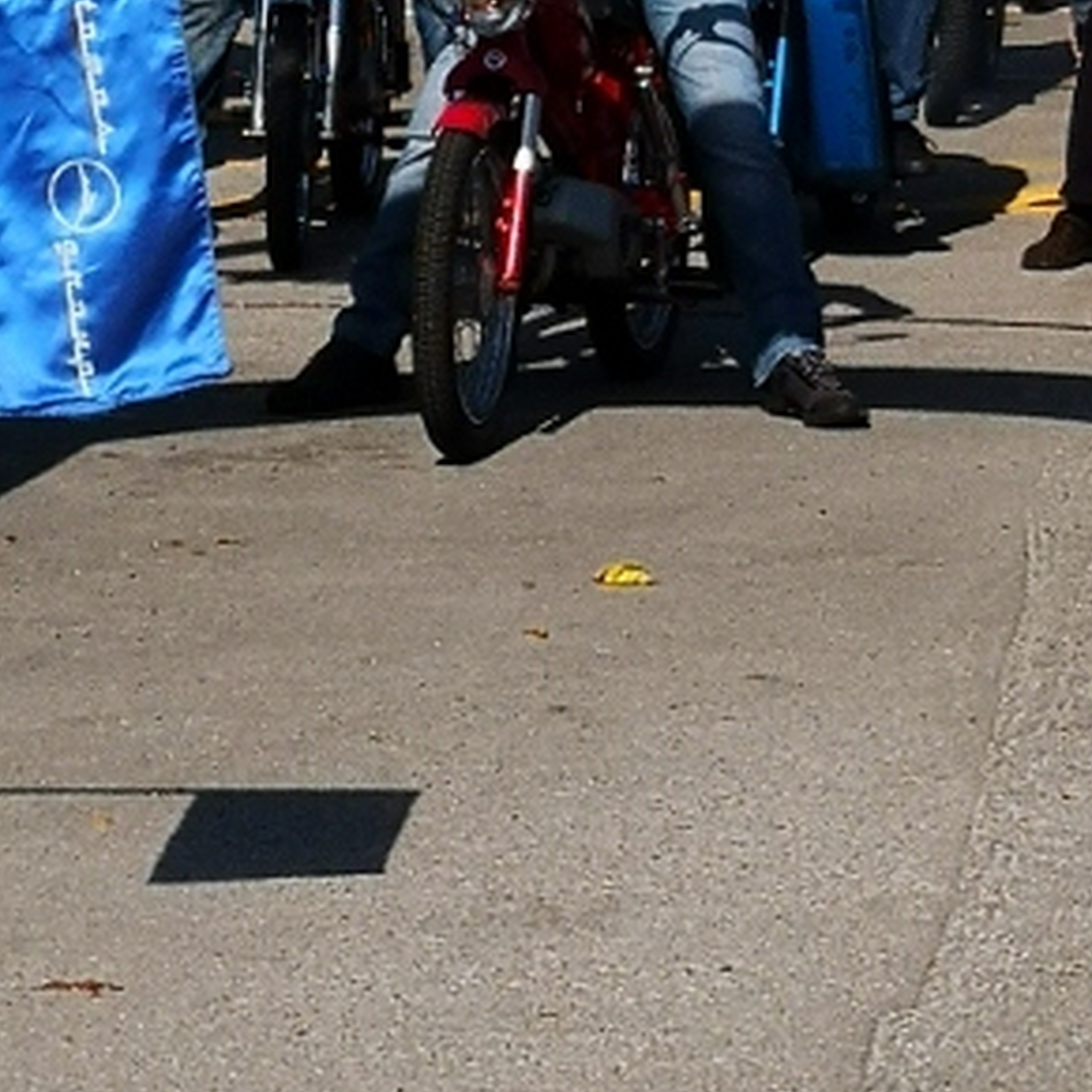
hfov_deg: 8.8
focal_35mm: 197
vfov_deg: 8.8
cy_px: -64
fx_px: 7031
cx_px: 75
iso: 50
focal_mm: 3.95
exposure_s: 1/3021
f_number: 1.6
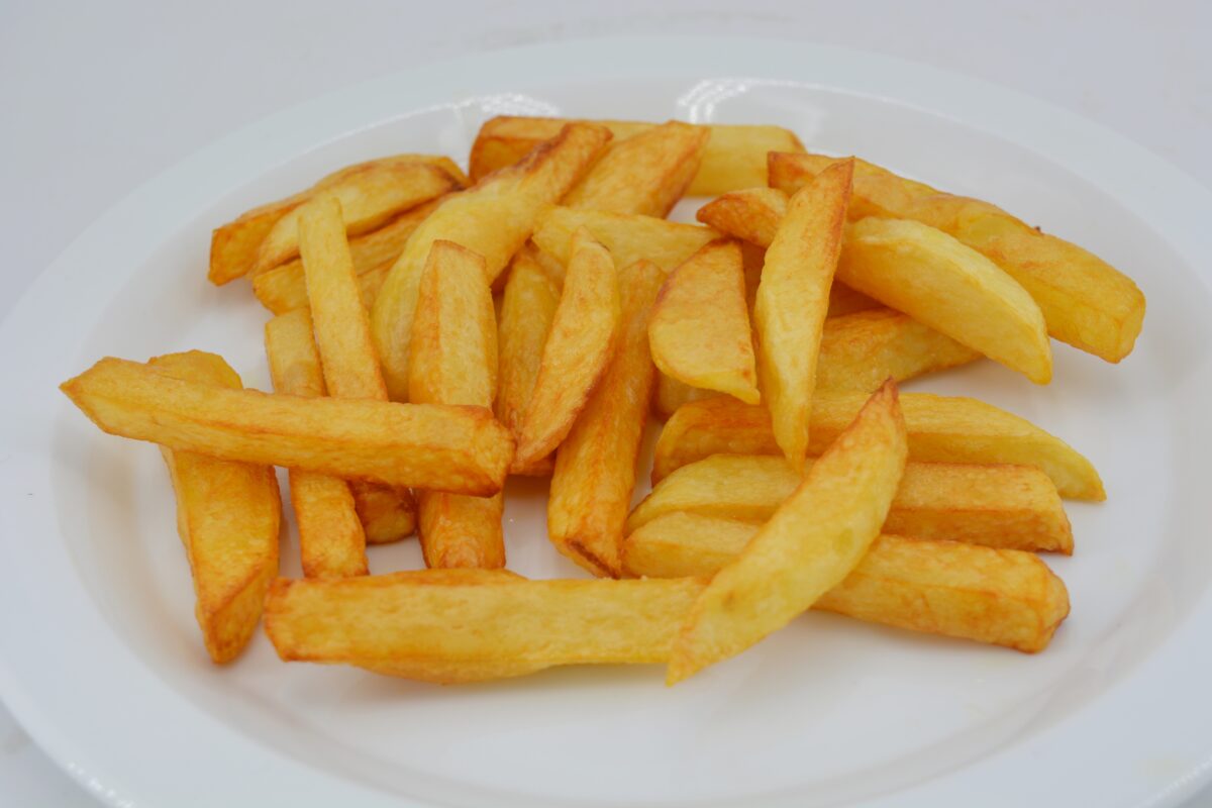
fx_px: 1767
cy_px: 404
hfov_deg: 37.9
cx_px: 606
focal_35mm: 52
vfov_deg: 25.8
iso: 100
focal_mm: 35
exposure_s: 1/250
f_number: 8
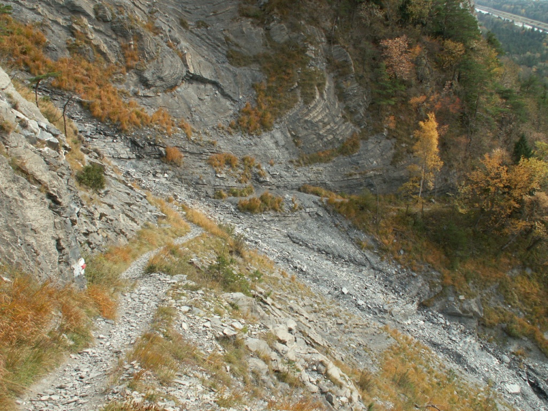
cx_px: 274
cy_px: 206
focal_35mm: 35
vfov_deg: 40.7
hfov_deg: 52.6
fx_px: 554
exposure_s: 1/100
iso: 50
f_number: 5
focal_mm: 5.86
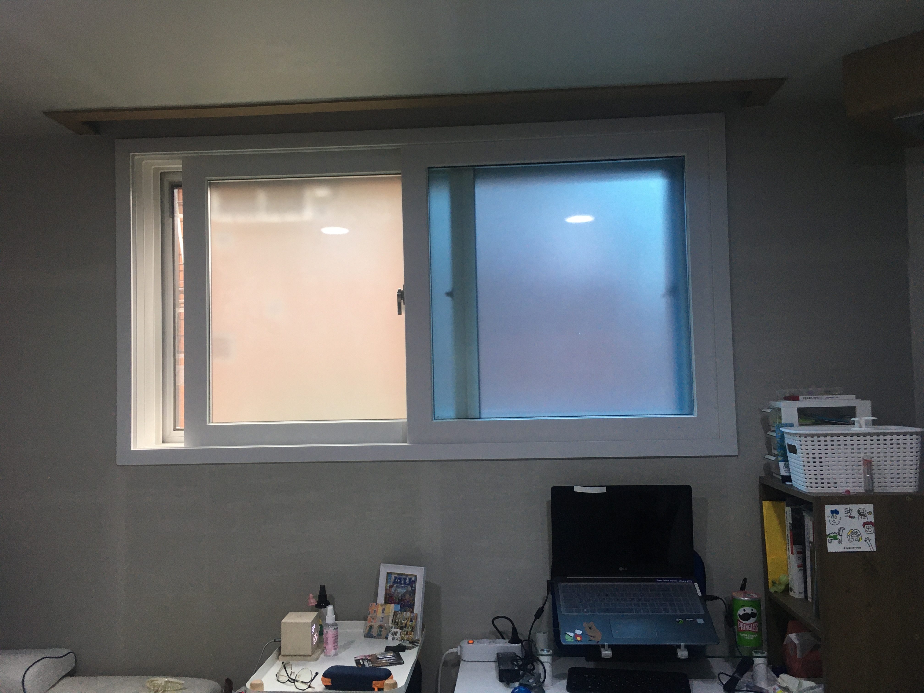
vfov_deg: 48.2
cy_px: 346
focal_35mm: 29
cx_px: 462
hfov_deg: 61.7
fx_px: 774
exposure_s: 1/30
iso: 32
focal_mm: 4.15
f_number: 2.2
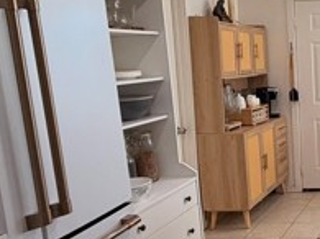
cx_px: 415
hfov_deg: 31.7
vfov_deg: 31.5
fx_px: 425
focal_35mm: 46
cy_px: 110
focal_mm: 2.22
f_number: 2.2
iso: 80
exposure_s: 1/120
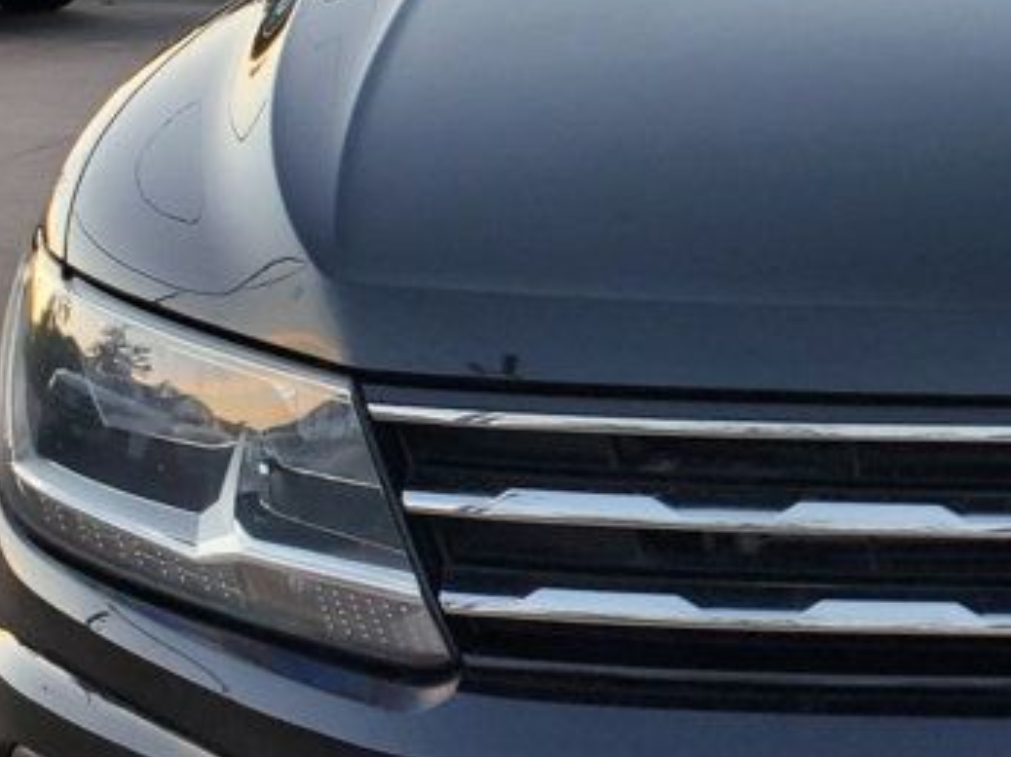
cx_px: 1160
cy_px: 430
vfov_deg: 19.1
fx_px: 2247
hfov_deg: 23.5
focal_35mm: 77
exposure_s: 1/120
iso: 200
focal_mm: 4.3
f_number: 2.4
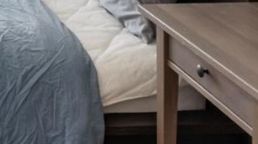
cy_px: -195
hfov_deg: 21.3
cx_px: -143
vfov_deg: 12.0
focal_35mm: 82
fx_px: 560
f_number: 18
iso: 320
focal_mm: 10
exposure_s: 1/13
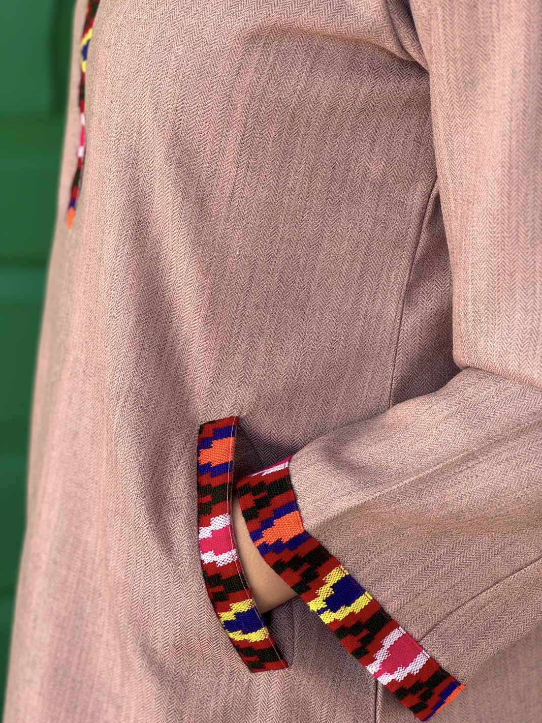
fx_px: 1607
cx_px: 271
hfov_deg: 19.1
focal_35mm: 77
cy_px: 362
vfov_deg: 25.3
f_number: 2.8
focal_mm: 9
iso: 80
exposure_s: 1/99
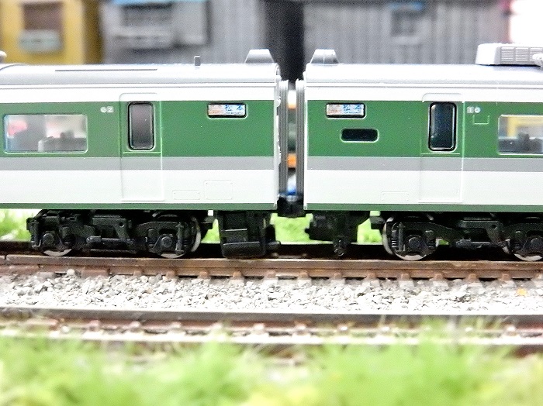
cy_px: 203
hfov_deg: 32.2
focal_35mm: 60
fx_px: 941
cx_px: 272
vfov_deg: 24.4
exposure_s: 1/25
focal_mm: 10.7
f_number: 4.5
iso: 3200
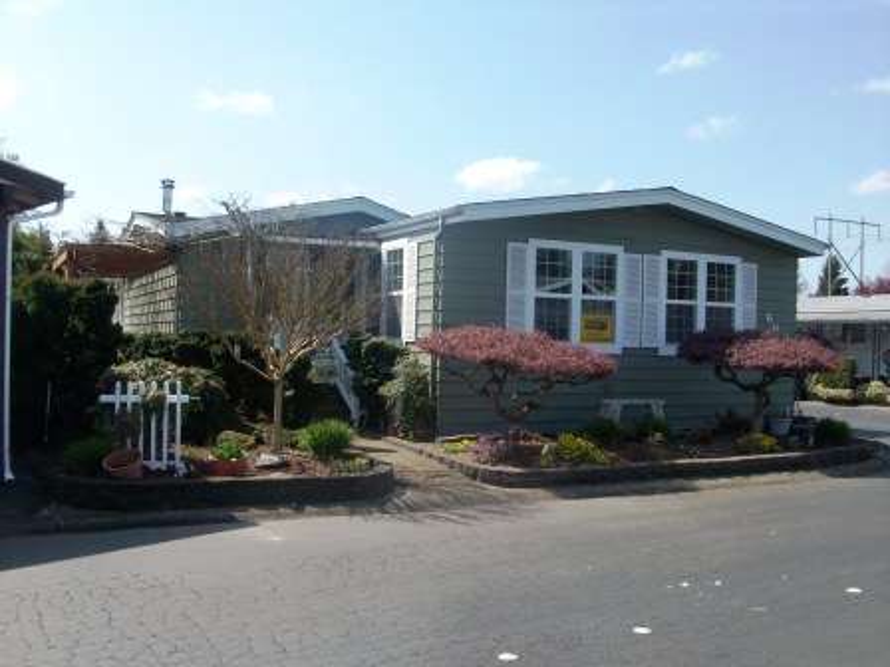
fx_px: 874
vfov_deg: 41.8
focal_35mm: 34
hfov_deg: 54.0
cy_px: 334
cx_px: 445
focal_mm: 5.7
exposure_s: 1/227
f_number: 5.5
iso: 64
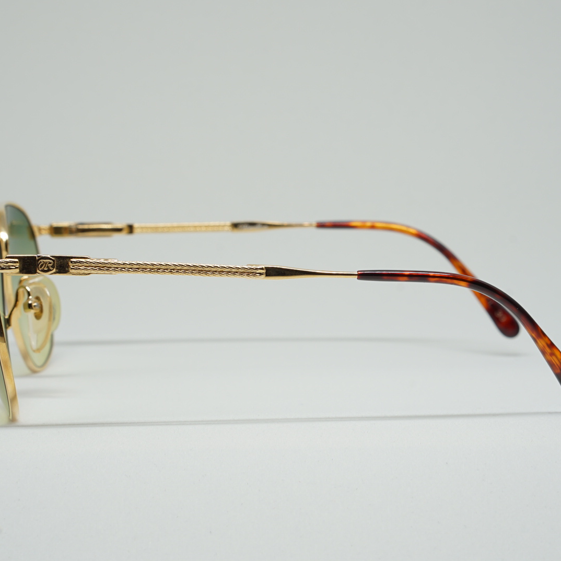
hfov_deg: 18.1
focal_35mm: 96
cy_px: 279
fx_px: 1760
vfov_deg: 18.1
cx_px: 277
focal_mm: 50
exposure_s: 1/2.5
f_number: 11
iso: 100
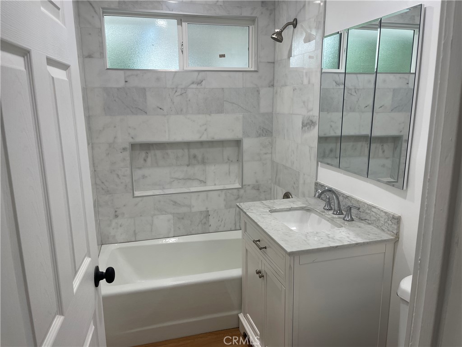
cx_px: 231
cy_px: 174
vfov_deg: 54.9
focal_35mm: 25
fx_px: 334
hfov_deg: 69.4
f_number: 1.6
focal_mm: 5.1
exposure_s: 1/120
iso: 64
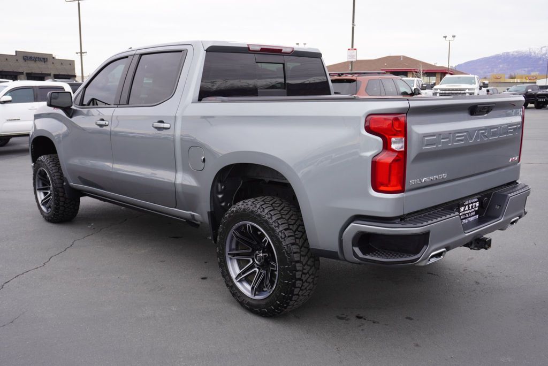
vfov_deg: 38.4
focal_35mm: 34
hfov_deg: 55.1
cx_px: 274
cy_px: 183
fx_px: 525
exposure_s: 1/80
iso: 100
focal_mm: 23
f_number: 5.6
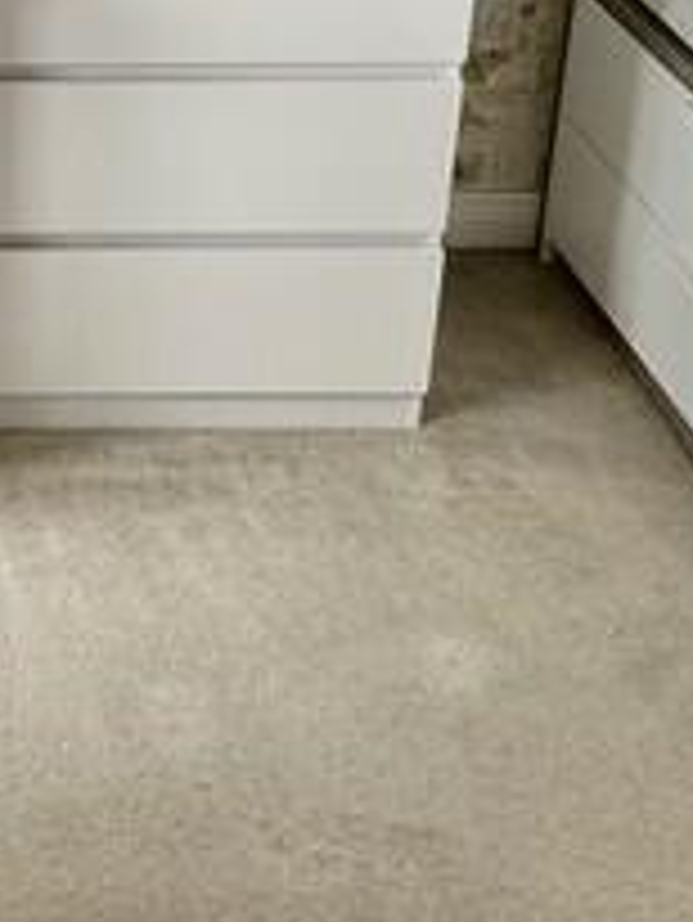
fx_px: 1867
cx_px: -256
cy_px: -193
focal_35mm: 70
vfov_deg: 25.0
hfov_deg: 19.1
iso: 64
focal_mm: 2.22
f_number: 2.2
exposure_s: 1/99
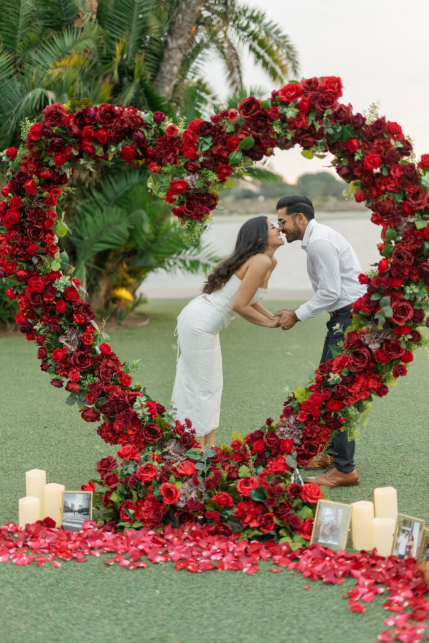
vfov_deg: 39.6
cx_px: 214
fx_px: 893
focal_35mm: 50
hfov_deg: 27.0
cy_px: 322
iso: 100
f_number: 1.4
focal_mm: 50
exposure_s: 1/200
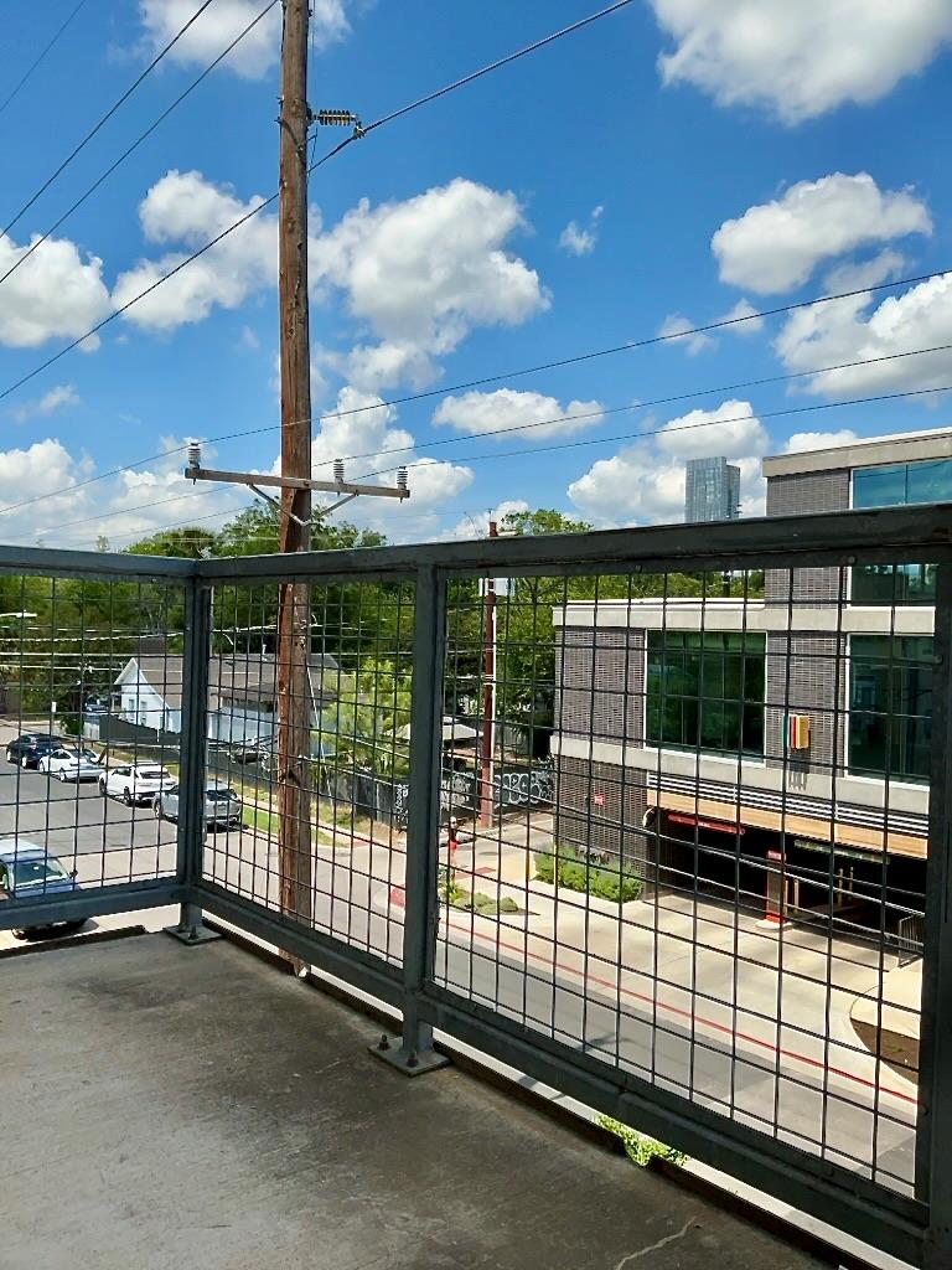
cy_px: 635
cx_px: 476
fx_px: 990
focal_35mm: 27
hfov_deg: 51.4
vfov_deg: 65.3
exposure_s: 1/2141
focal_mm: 3
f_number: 1.8
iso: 25
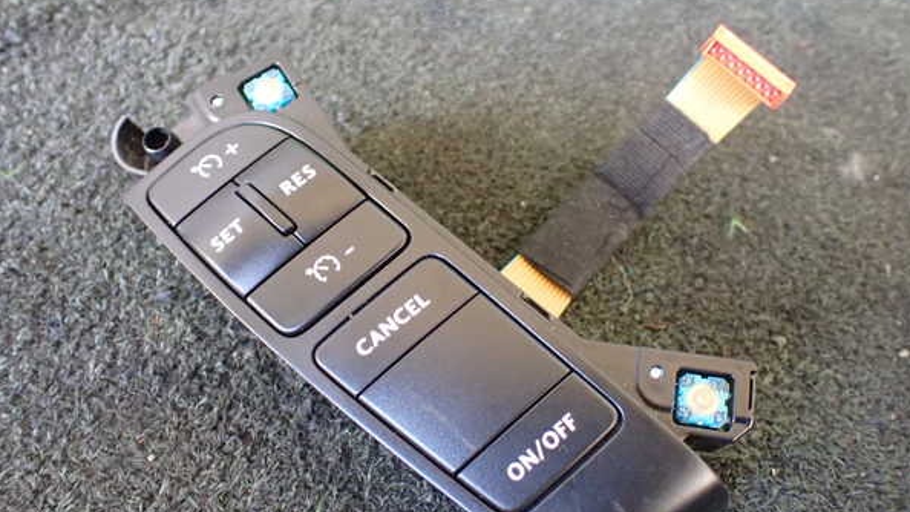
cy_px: 274
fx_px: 796
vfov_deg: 35.6
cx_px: 457
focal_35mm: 33
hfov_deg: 59.5
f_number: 2.3
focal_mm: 5.4
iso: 800
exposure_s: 1/40
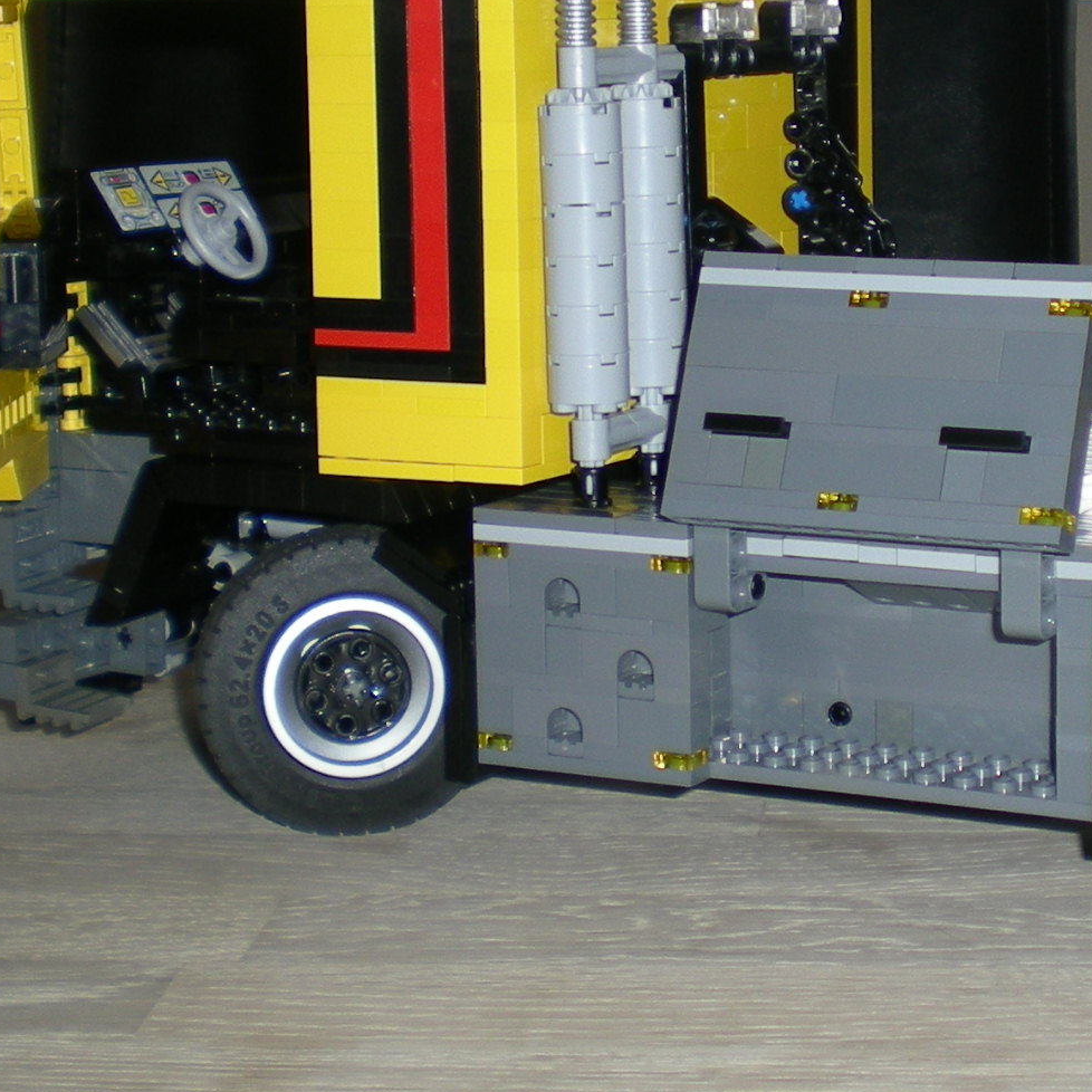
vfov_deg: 19.4
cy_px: 296
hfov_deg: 19.4
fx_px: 3176
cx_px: 830
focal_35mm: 89
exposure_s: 1/30
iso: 50
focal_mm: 6.3
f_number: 3.1
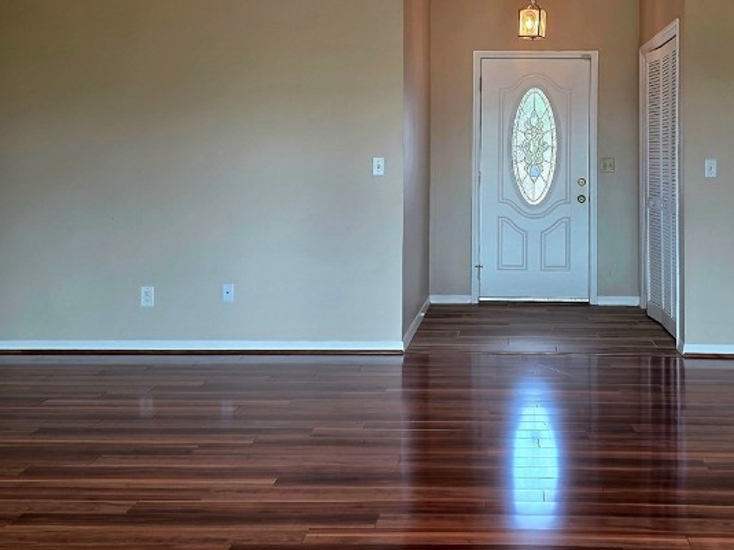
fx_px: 933
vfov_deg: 32.3
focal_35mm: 44
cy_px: 144
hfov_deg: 42.5
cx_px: 476
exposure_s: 1/120
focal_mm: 6.3
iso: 80
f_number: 1.7
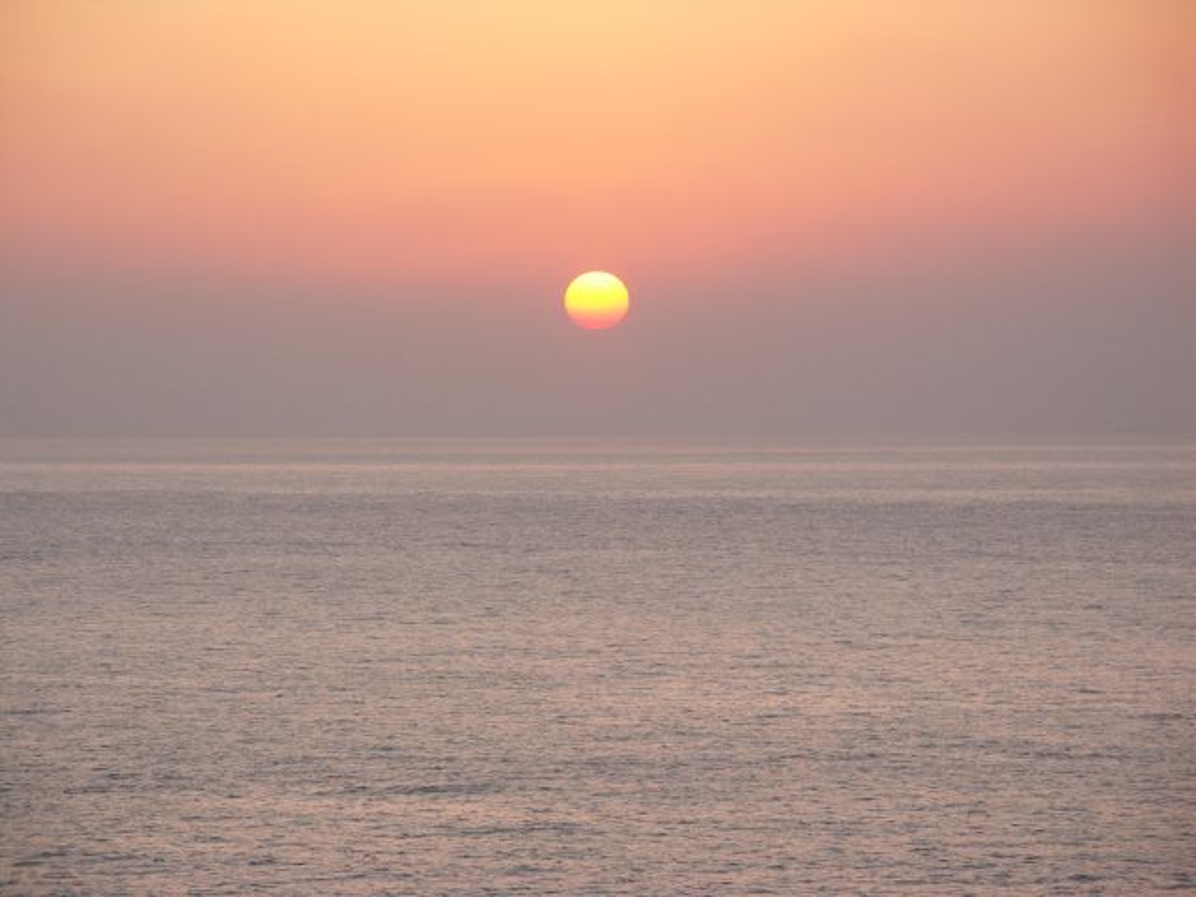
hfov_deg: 9.9
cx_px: 598
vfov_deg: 7.4
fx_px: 6910
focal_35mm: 200
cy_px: 448
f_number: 3.5
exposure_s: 1/200
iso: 100
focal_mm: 50.8
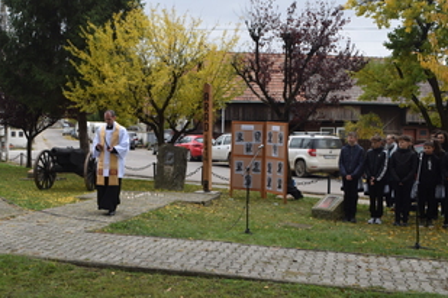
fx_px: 572
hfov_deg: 42.5
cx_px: 179
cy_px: 148
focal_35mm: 46
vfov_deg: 29.2
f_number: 6.7
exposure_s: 1/180
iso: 400
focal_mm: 24
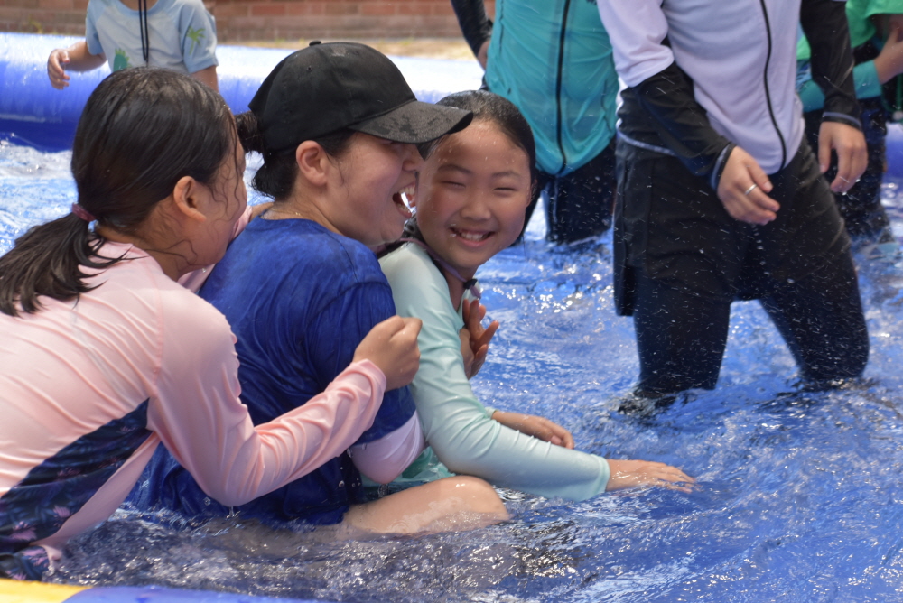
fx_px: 3012
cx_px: 452
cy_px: 302
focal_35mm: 120
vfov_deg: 11.4
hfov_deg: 17.1
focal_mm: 80
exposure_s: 1/200
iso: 400
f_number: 7.1
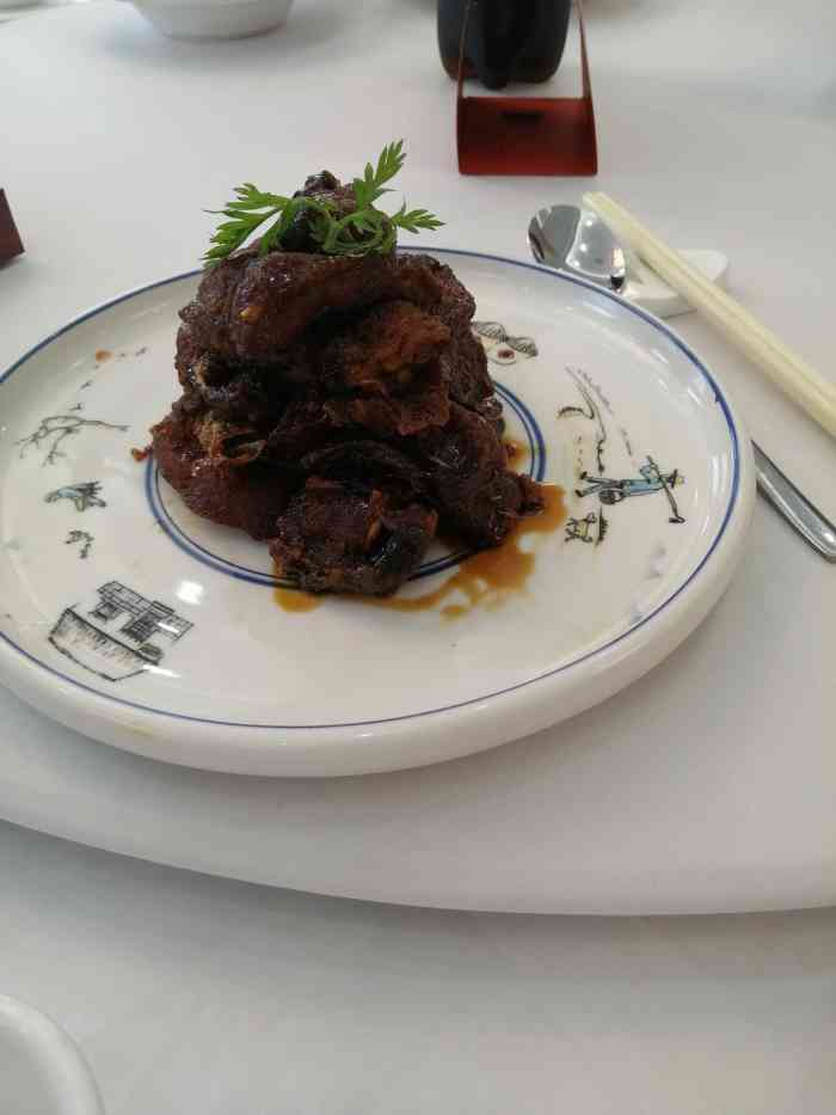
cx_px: 418
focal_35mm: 27
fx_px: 869
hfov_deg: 51.4
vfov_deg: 65.3
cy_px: 558
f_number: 1.8
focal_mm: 3.88
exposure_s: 1/100
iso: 64
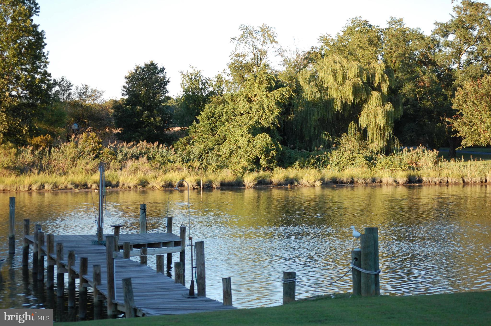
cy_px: 163
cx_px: 246
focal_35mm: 102
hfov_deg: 20.0
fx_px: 1390
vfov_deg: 13.4
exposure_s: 1/400
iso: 400
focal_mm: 68
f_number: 5
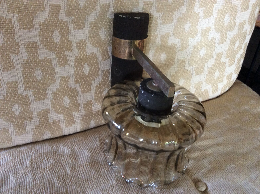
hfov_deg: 56.9
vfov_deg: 44.1
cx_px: 130
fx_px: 240
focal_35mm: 32
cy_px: 97
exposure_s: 1/25
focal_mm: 3.3
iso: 160
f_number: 2.4
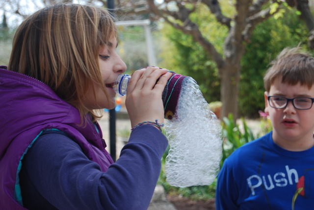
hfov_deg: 24.6
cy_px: 105
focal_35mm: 82
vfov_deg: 16.6
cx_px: 157
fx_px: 720
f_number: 5.6
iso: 100
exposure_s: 1/125
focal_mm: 55
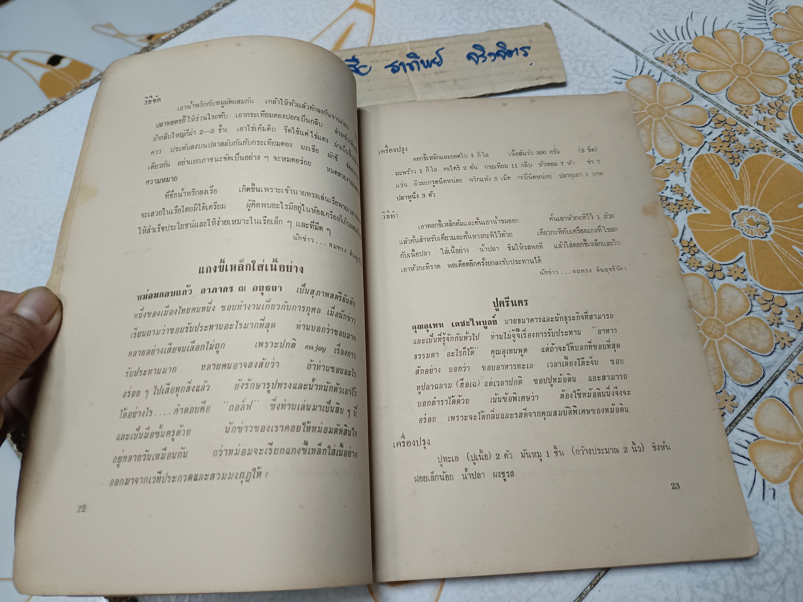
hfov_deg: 71.6
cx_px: 402
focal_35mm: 24
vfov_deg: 56.8
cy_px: 301
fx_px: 557
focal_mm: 5.31
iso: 839
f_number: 1.7
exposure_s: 1/33.3
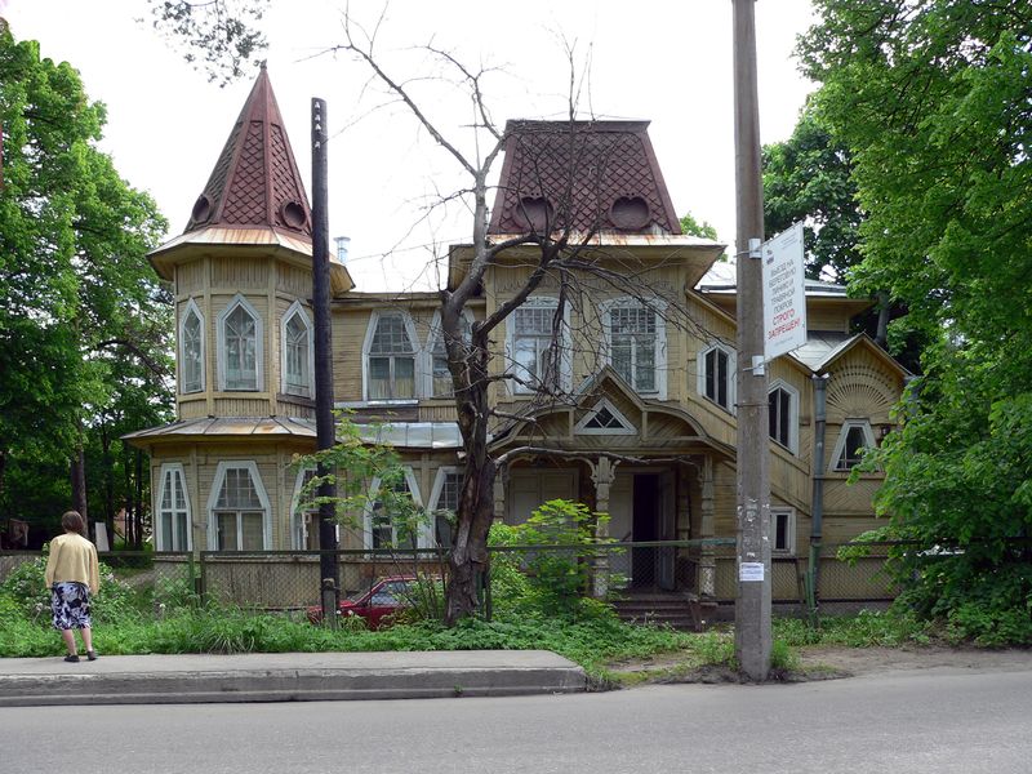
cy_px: 387
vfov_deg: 39.7
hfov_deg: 51.4
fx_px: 1073
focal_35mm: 36
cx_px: 516
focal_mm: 6
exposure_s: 1/125
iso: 80
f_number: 4
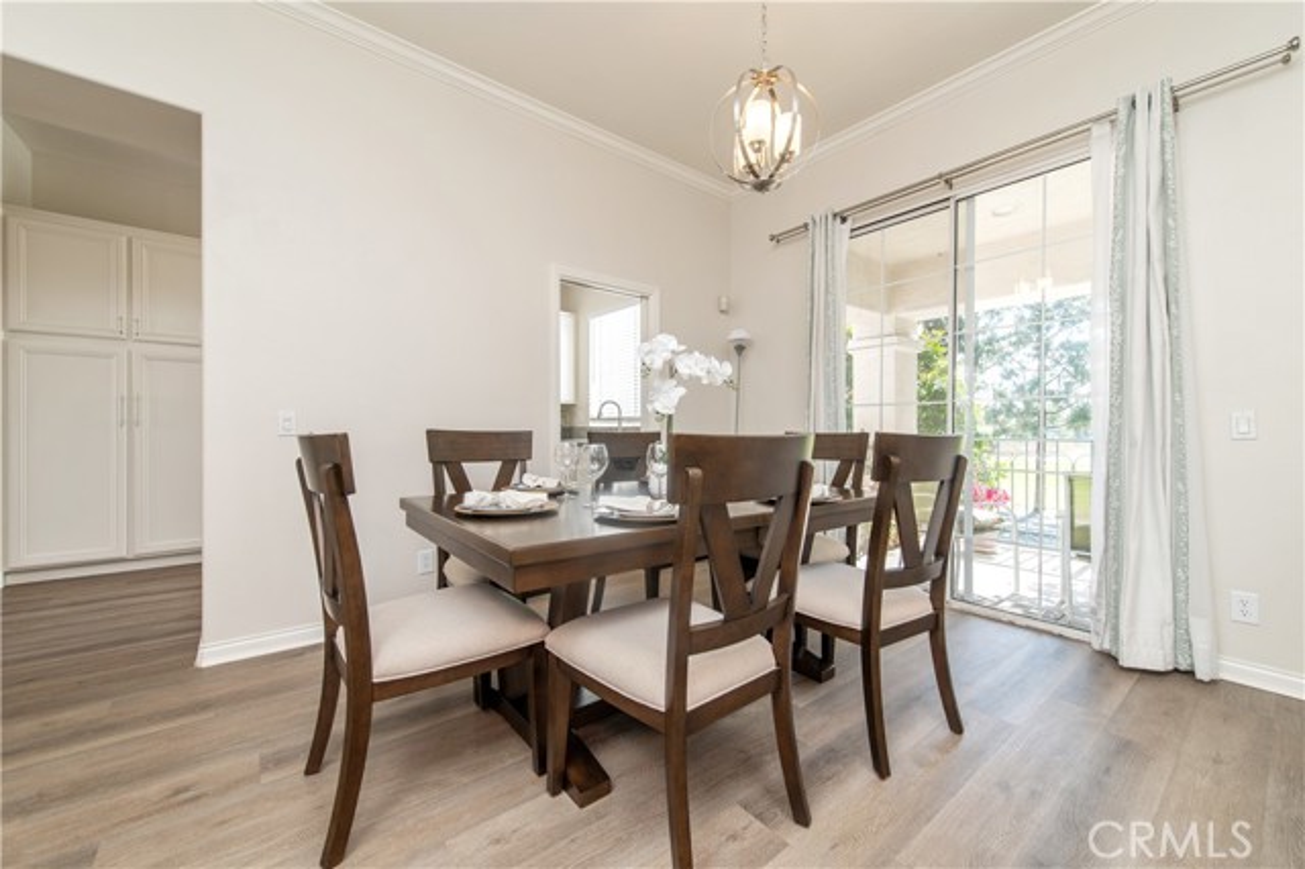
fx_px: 507
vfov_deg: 81.1
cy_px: 434
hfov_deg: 104.3
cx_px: 652
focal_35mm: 14
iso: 200
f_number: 5.6
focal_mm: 14
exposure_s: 1/125
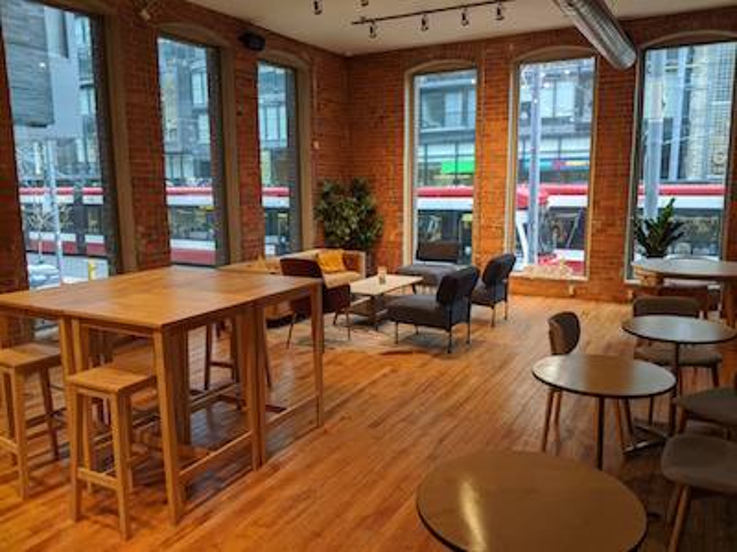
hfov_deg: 65.3
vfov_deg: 51.4
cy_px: 276
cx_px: 368
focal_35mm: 27
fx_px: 575
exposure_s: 1/120
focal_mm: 4.44
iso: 162
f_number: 1.8
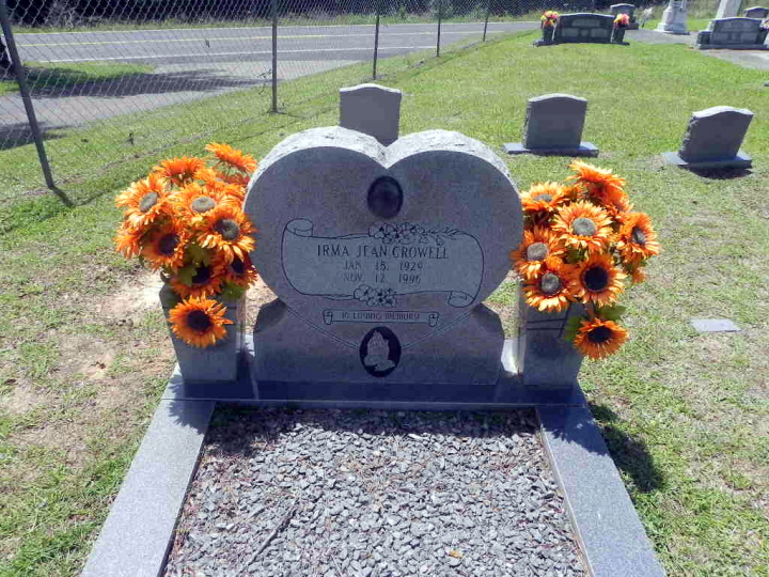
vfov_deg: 53.1
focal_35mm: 26
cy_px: 288
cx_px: 384
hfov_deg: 67.3
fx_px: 578
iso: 160
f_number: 6.3
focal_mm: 4.6
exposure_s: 1/348
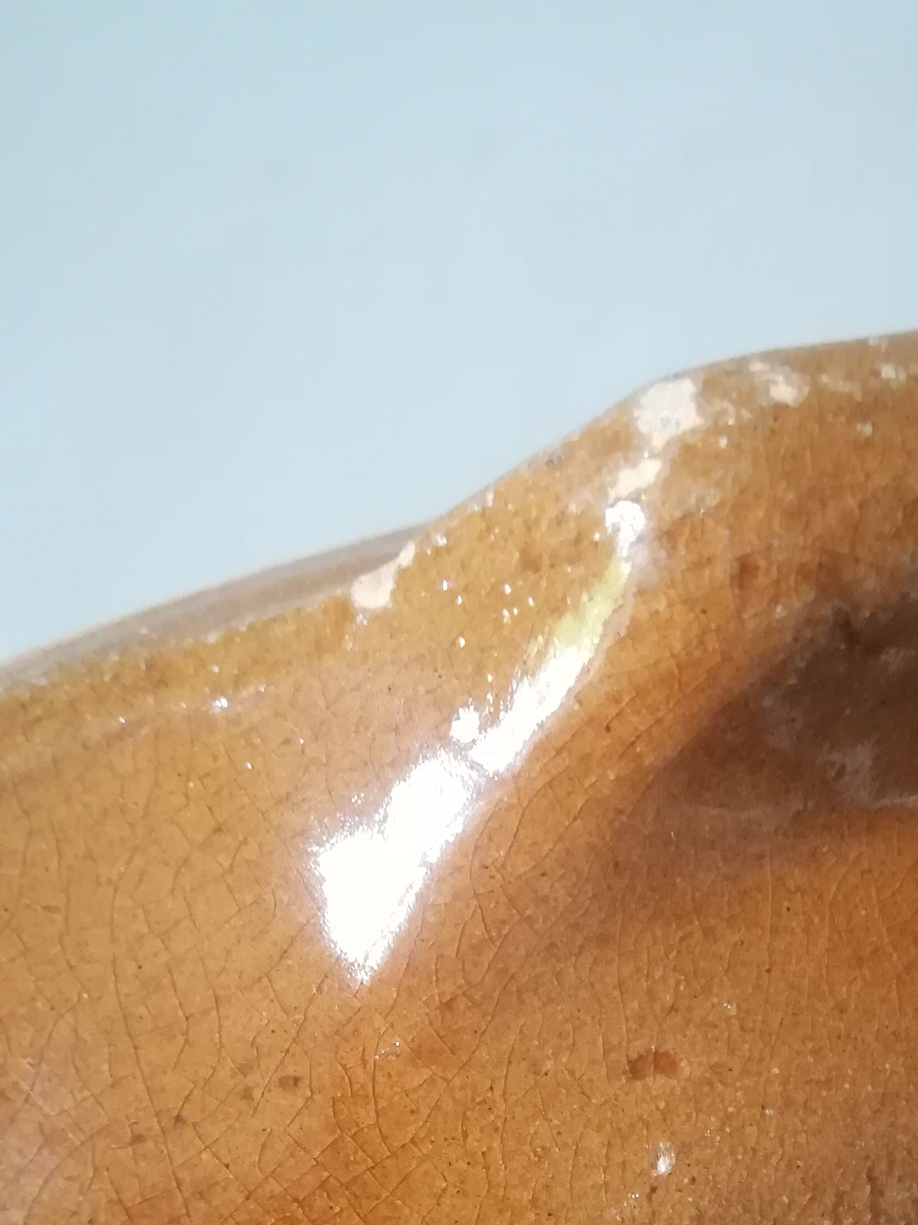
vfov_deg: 38.5
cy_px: 1029
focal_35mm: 47
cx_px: 756
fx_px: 1662
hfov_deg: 30.0
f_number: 2.2
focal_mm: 3.83
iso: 640
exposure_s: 1/20
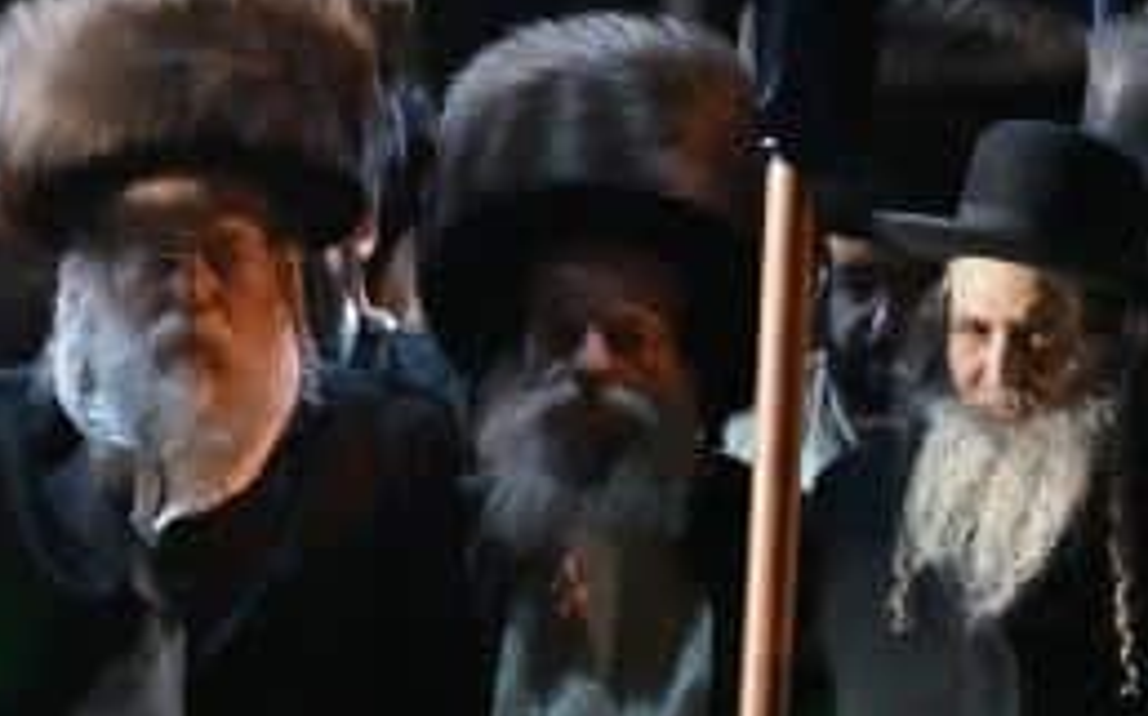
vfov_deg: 2.3
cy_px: -71
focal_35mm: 575
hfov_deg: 3.6
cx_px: -338
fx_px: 17982
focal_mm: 95
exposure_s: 1/160
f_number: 2.8
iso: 1600
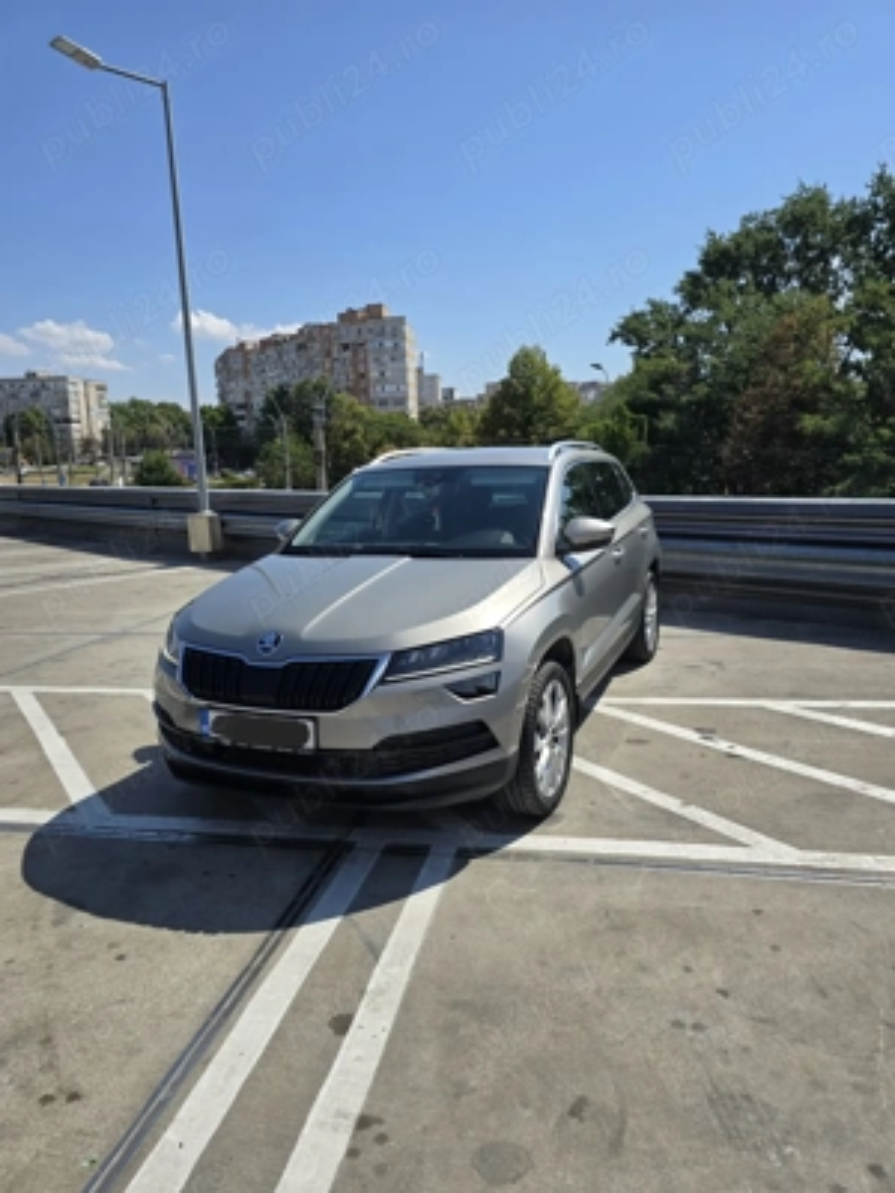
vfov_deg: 73.9
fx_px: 793
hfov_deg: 58.9
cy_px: 596
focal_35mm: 23
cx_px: 448
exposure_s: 1/1111
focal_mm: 6.3
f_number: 1.7
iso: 12
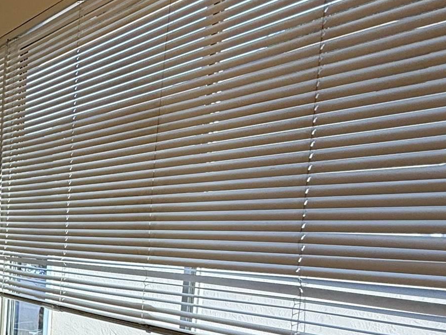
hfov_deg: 24.9
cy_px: 290
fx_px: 618
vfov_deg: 29.3
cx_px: -289
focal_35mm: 48
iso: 64
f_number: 2.2
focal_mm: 2.22
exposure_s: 1/121
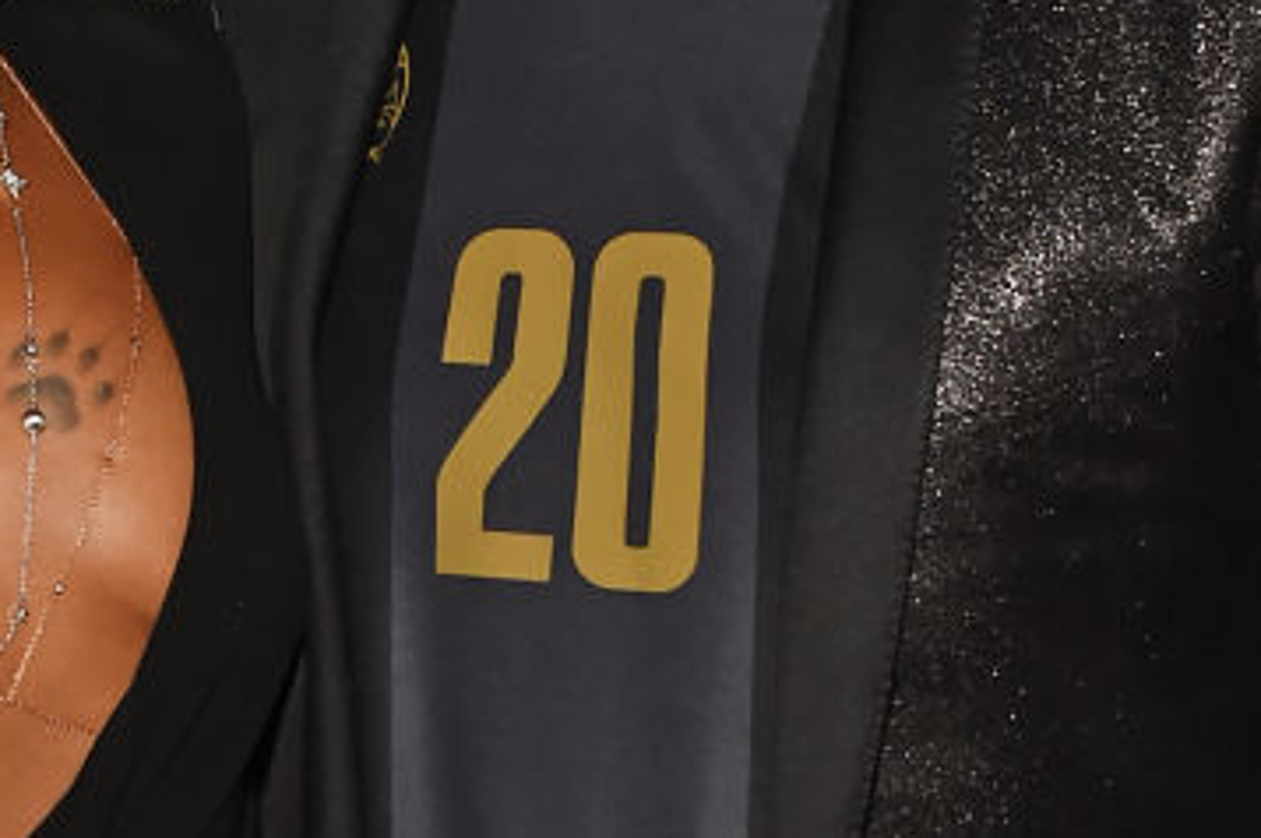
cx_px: 440
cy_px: -197
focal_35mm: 103
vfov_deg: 12.9
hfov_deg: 19.8
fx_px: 3604
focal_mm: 36
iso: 1000
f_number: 7.1
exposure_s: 1/160
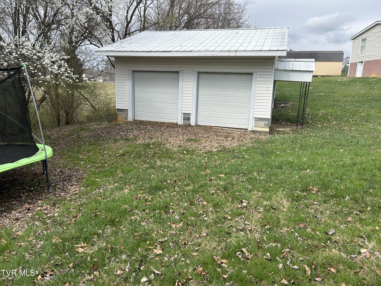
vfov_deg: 53.1
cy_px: 143
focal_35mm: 26
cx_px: 190
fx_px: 286
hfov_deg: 67.3
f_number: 1.5
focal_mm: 5.7
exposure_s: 1/1972
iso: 50
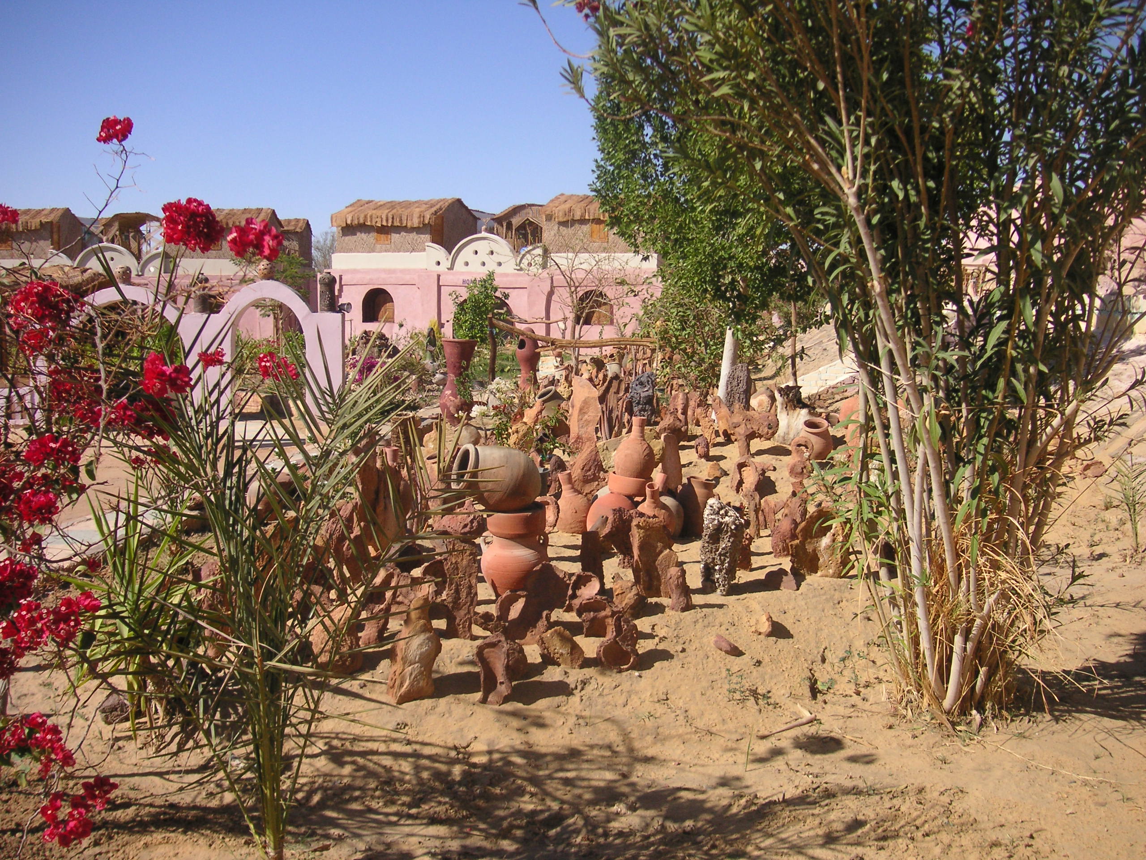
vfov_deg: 38.7
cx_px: 573
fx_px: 1225
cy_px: 430
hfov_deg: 50.1
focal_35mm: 37
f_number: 6.7
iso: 50
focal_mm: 6.1
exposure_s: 1/180
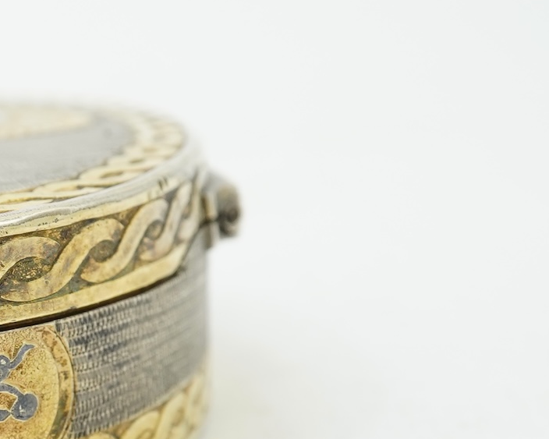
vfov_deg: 13.0
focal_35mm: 118
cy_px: 350
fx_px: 1917
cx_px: -112
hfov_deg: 15.7
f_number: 13
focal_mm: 30
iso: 640
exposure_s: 1/50
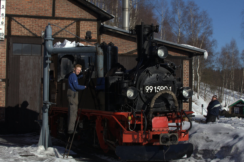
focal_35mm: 68
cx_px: 122
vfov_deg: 20.0
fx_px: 461
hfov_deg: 29.7
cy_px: 81
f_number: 16
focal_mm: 70
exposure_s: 1/250
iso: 320
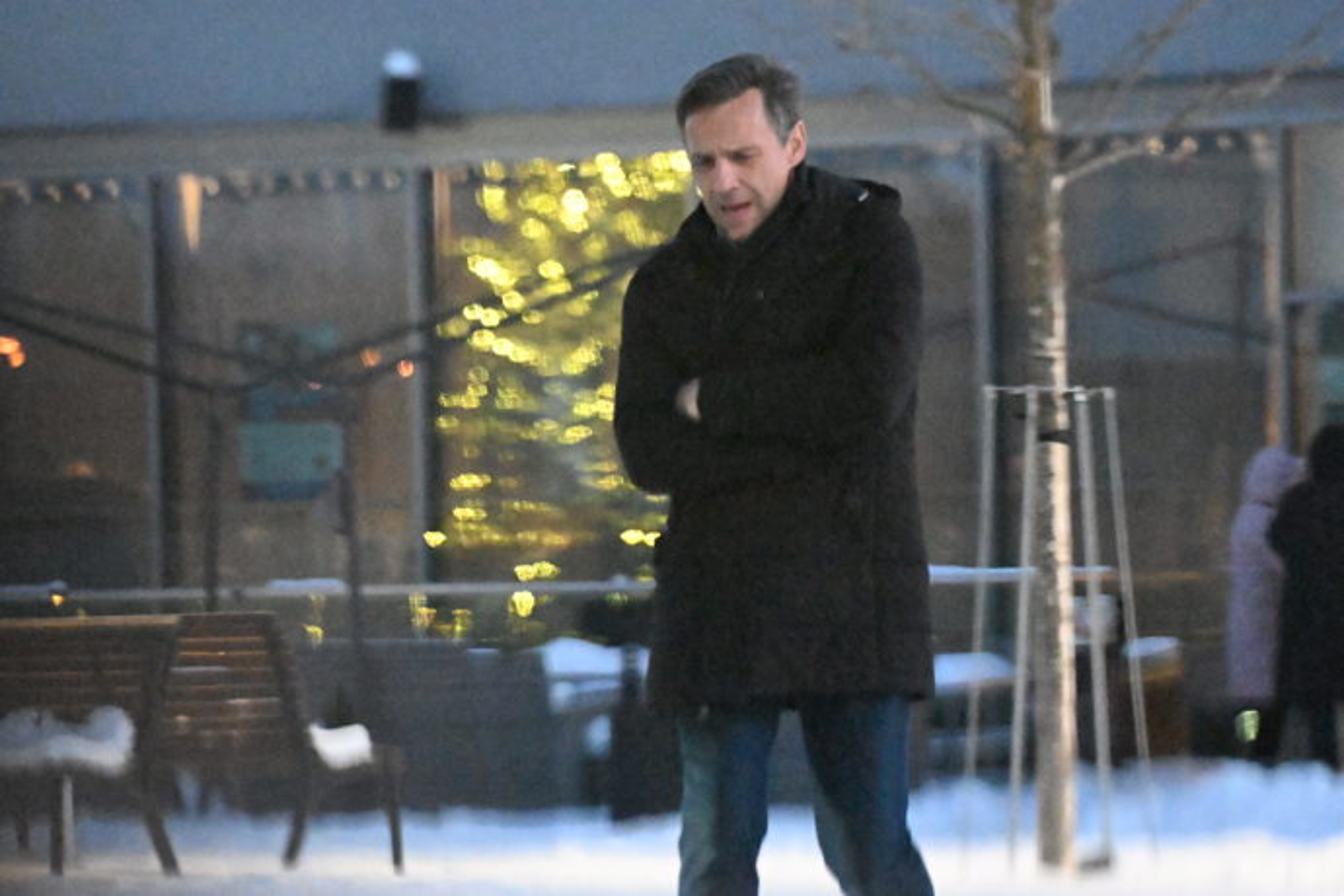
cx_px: 672
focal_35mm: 300
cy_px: 448
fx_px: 11199
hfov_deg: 6.9
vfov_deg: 4.6
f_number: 4
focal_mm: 200
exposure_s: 1/400
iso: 40000
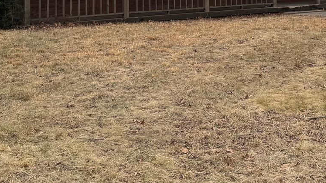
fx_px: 605
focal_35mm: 70
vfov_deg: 16.2
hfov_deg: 29.6
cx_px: 247
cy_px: -61
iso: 80
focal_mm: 6.76
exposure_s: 1/1618
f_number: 1.78
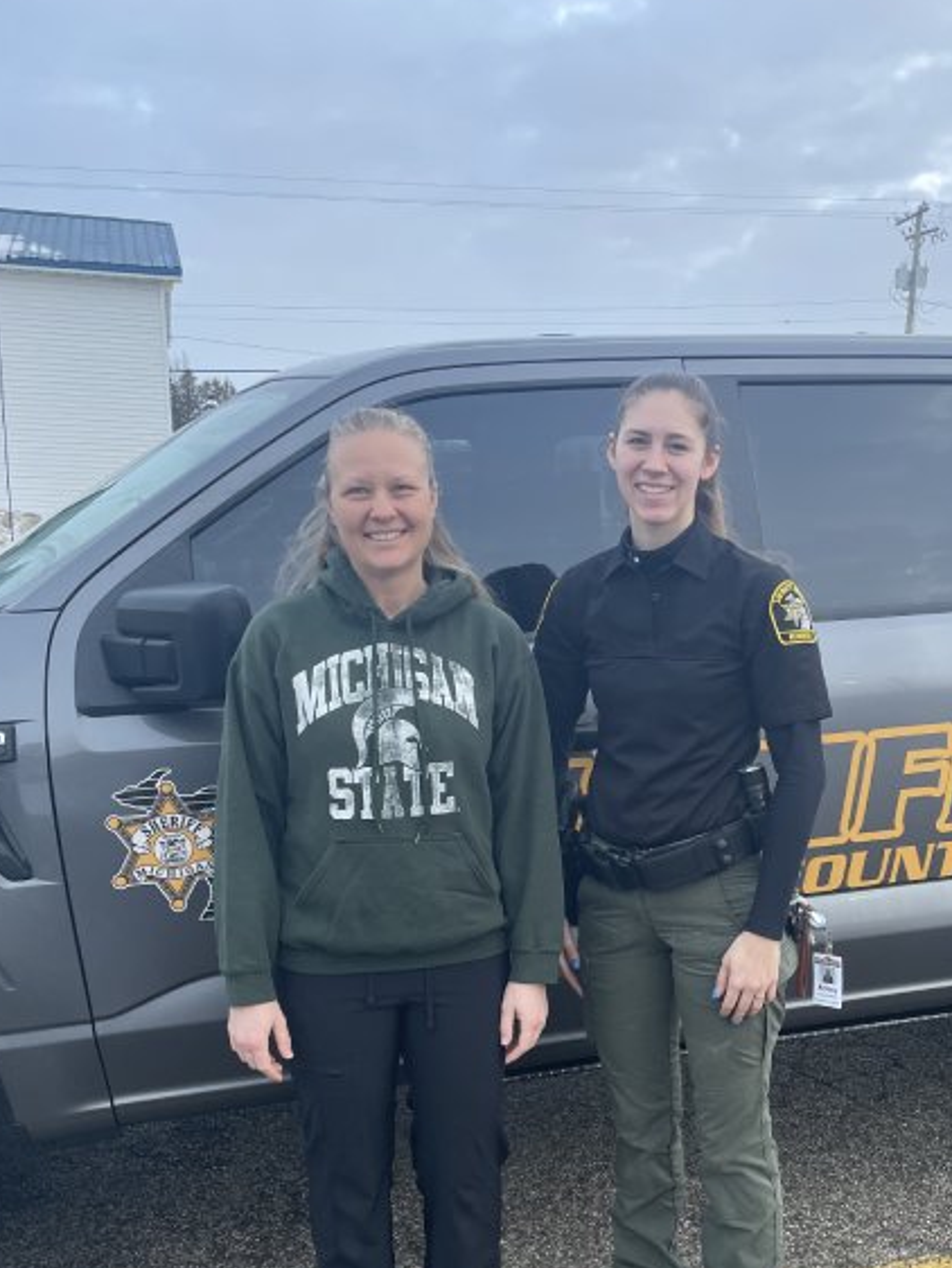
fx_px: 1356
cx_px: 607
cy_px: 833
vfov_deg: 49.4
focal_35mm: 37
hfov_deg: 38.4
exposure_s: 1/121
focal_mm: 4.2
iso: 64
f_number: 1.6
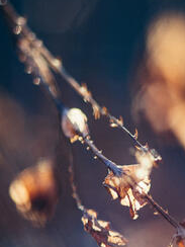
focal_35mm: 248
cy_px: 160
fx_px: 1767
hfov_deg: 6.0
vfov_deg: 8.0
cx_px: 121
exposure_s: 1/400
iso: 400
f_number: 3.3
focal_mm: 105
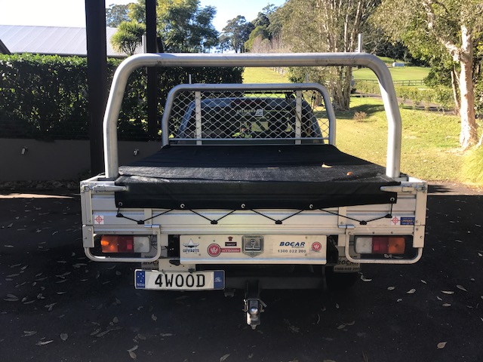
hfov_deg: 63.4
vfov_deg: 49.7
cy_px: 181
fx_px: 391
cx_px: 242
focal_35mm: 28
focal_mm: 3.99
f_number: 1.8
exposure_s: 1/413
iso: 20
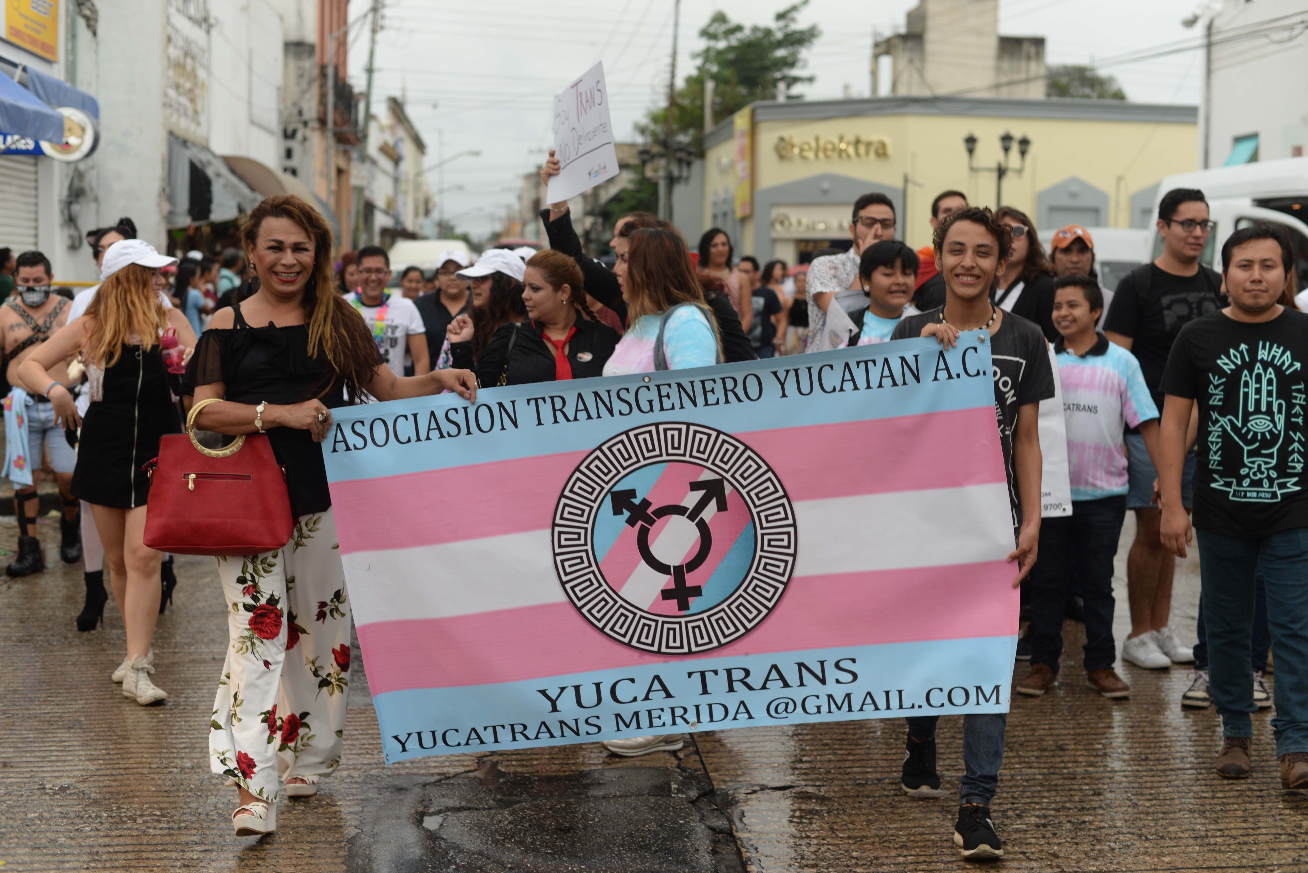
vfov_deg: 27.0
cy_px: 436
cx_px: 654
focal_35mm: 50
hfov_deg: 39.6
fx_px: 1817
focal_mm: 50
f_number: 3.2
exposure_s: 1/250
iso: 500
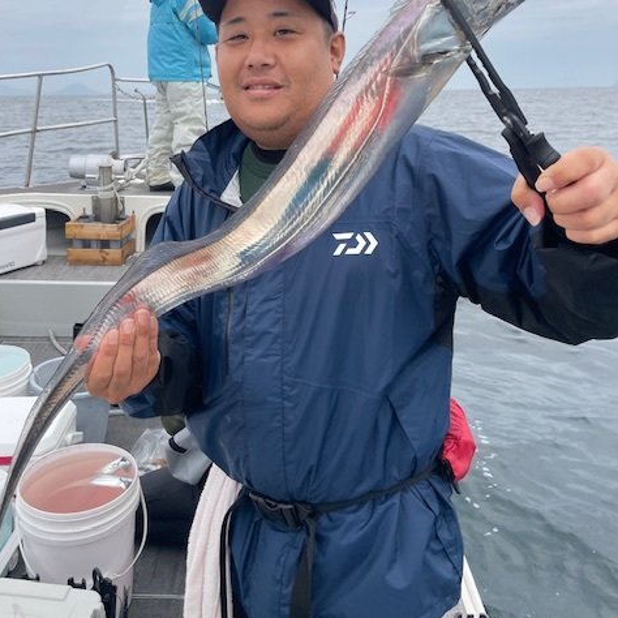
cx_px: 306
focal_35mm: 31
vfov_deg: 51.6
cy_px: 209
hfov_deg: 52.5
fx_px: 626
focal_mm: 4.2
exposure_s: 1/263
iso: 32
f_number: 1.6
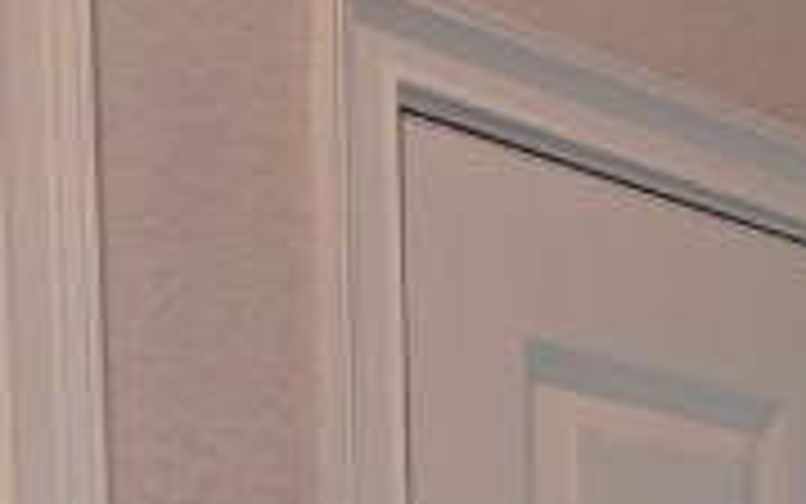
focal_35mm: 79
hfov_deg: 25.9
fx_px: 1736
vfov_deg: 12.5
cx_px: 216
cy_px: 1256
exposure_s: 1/100
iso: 100
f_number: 2.2
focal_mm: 2.2
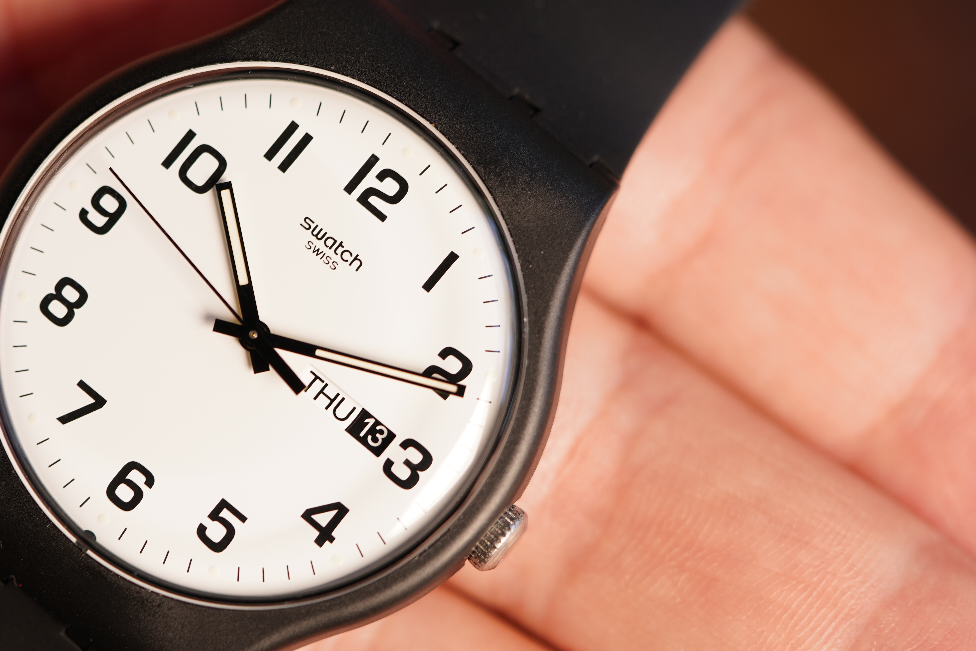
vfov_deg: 8.4
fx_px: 4420
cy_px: 312
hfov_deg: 12.6
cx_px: 268
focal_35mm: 163
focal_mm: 90
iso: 100
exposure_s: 1/125
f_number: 3.2
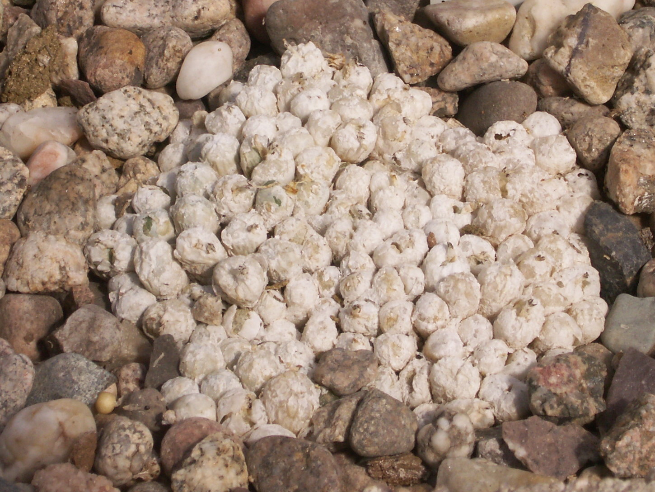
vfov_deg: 23.7
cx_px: 328
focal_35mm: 62
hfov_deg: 31.2
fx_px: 1173
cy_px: 246
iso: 50
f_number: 6.3
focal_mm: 10.3
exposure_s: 1/125
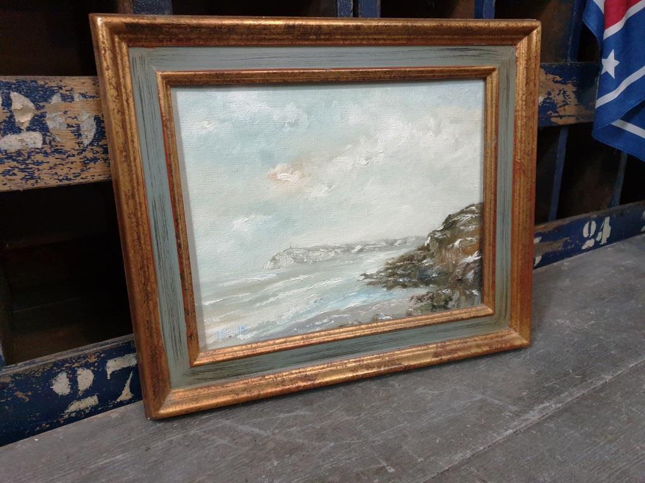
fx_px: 484
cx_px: 322
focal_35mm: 26
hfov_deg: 67.3
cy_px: 242
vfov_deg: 53.1
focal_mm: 4.3
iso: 320
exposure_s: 1/50
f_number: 1.5
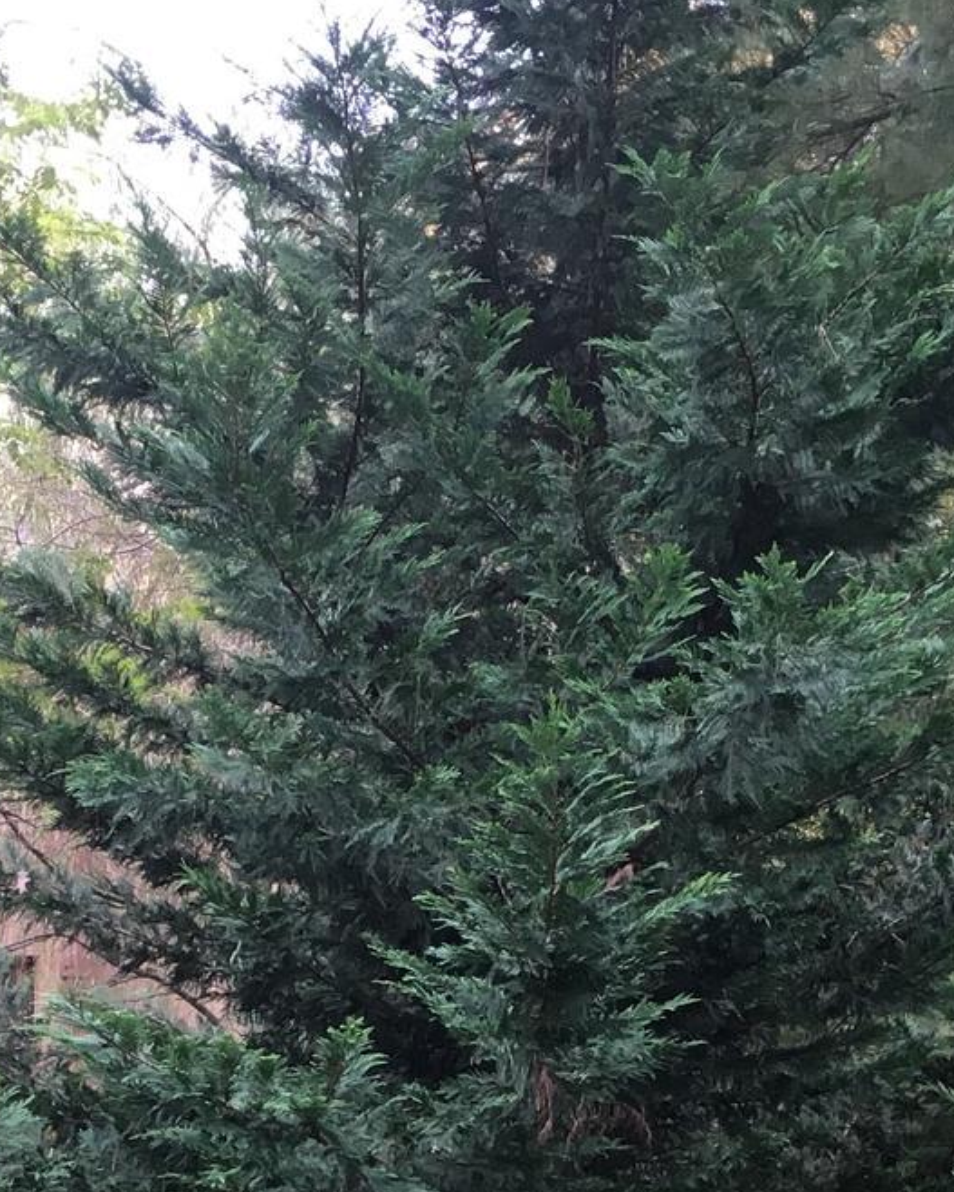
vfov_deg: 20.8
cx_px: 384
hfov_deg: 17.4
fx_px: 3107
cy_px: 1263
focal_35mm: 88
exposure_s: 1/30
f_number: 2.2
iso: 25
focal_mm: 4.15
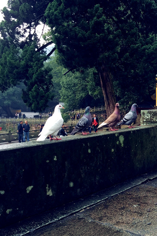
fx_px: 268
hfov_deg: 30.8
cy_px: 117
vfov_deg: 47.4
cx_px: 148
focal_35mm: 41
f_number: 2.2
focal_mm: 4.15
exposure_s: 1/60
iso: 32
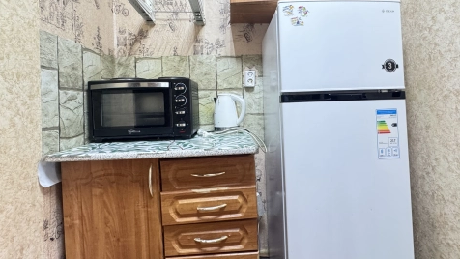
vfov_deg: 55.6
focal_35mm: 20
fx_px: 244
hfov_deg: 86.5
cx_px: 244
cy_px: 106
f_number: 2.2
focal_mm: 2.22
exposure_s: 1/50
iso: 320
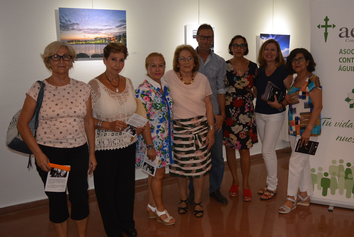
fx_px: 374
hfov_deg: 50.2
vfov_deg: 35.1
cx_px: 218
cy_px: 115
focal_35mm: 38
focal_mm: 20
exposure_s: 1/100
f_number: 3.8
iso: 400
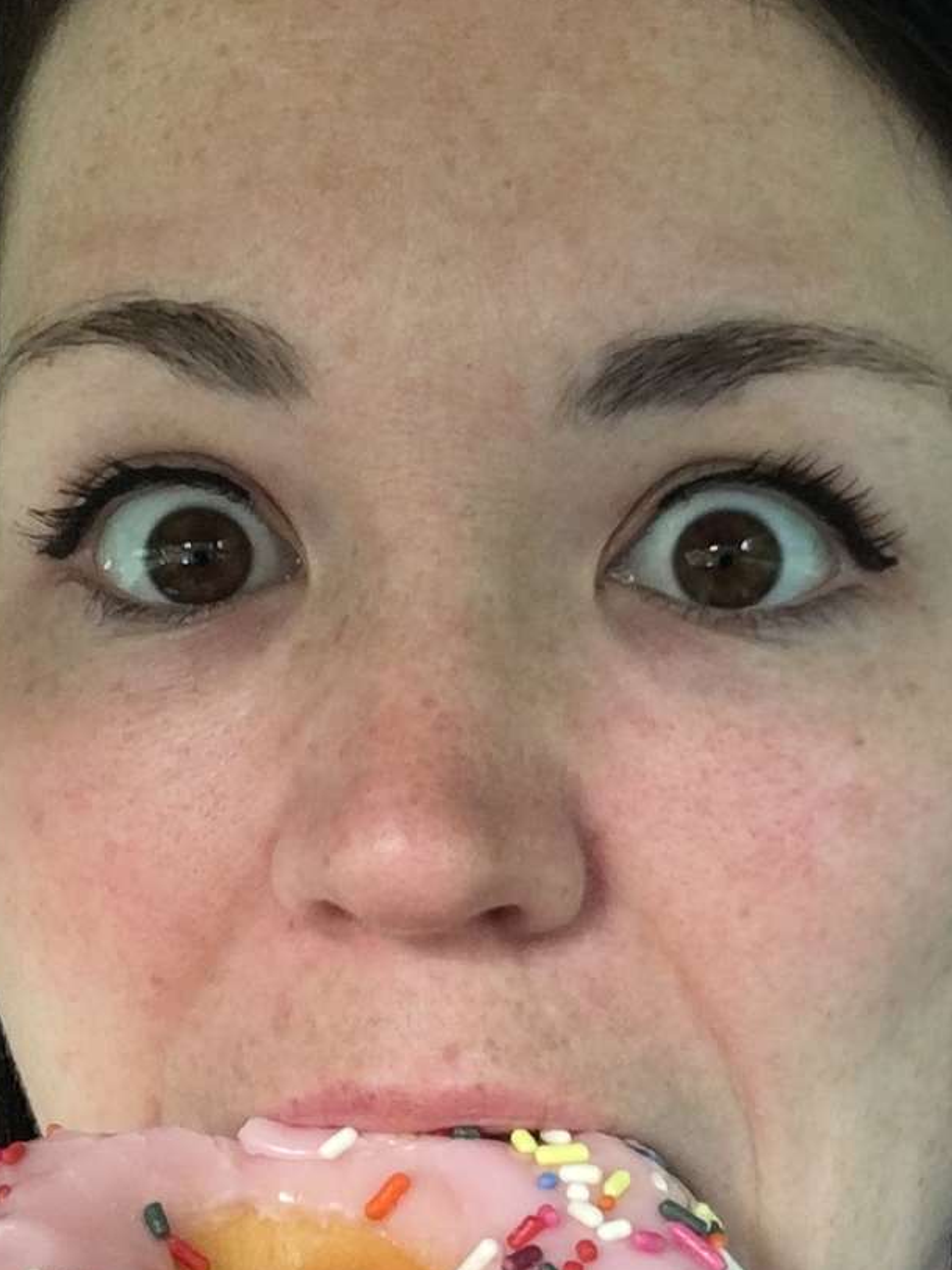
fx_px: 2017
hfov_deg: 26.5
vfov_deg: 34.9
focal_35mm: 55
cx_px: 599
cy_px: 715
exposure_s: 1/60
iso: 50
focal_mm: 2.65
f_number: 2.2
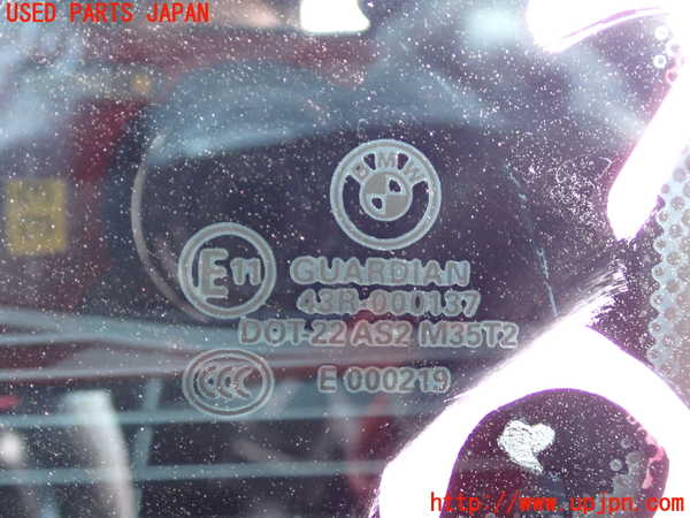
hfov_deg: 42.9
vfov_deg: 32.9
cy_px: 259
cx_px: 345
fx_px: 877
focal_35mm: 44
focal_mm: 7.84
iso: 800
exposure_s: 1/25
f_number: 2.9
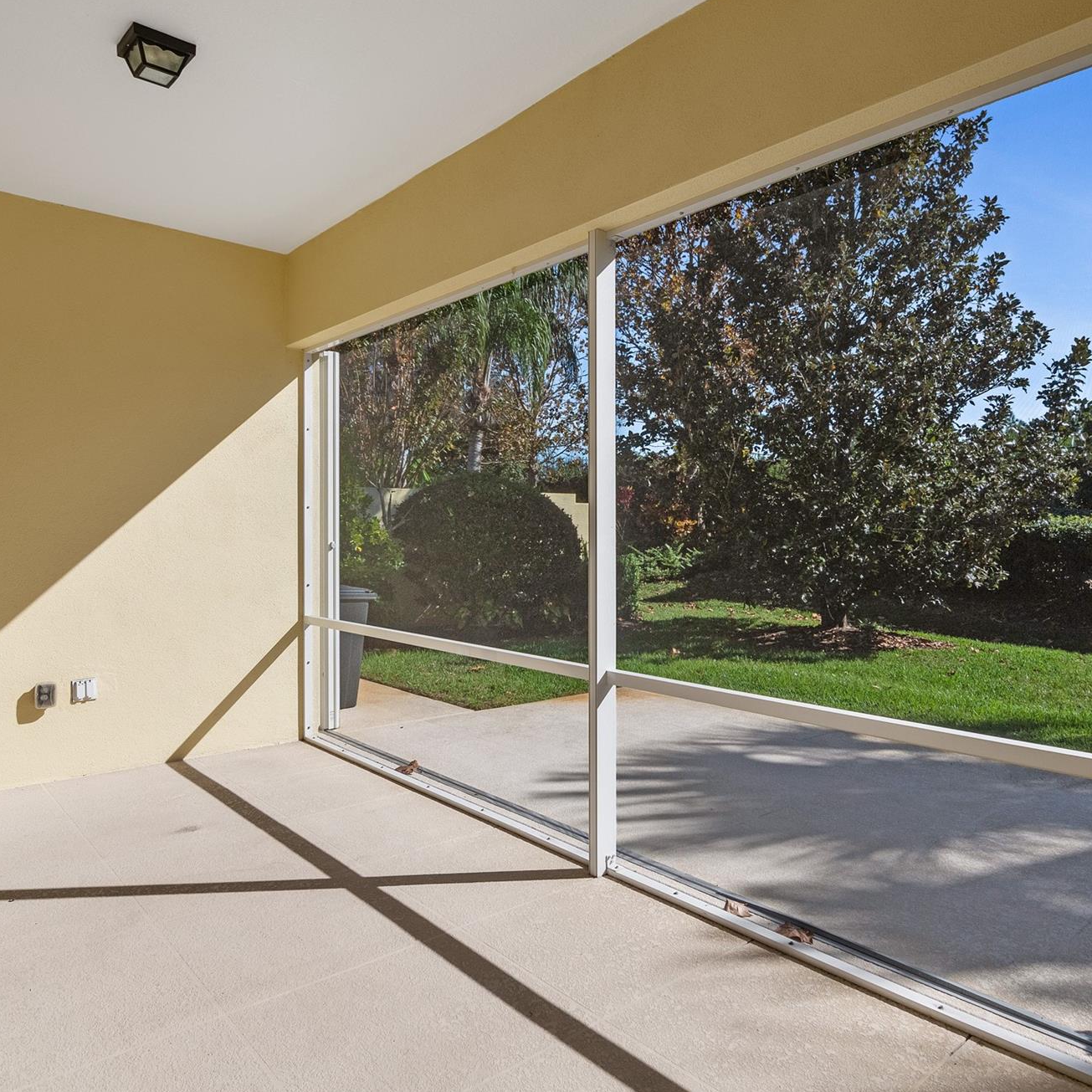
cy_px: 535
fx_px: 1142
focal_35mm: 32
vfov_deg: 51.1
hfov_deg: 50.8
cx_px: 651
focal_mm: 16
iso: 320
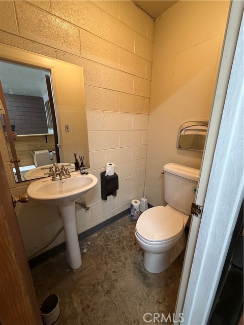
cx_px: 122
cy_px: 162
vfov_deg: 102.1
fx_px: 132
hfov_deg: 85.7
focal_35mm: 14
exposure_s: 1/60
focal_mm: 2.22
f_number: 2.2
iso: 250
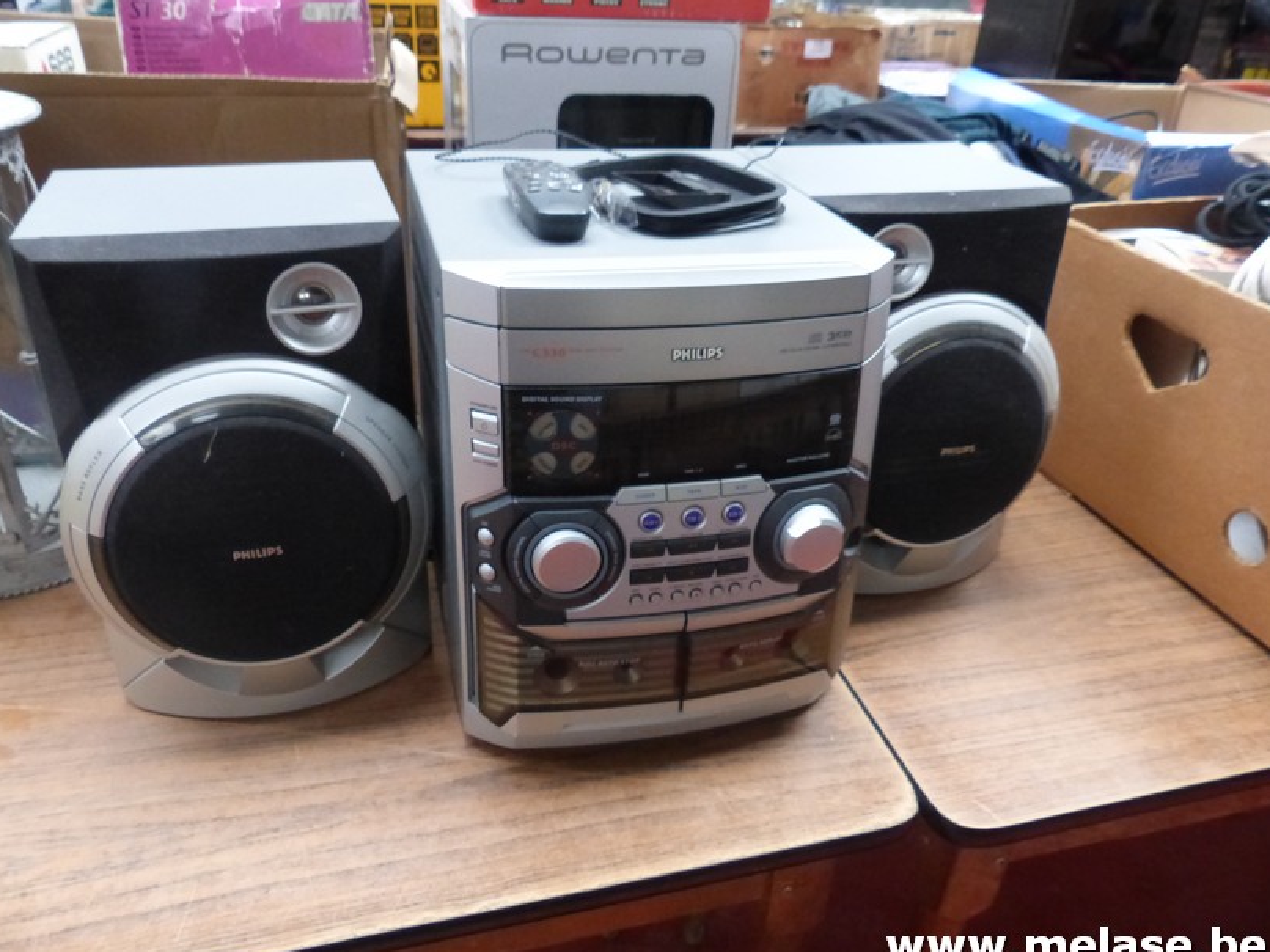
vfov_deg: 53.1
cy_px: 481
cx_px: 619
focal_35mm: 26
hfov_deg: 67.3
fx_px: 954
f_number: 2.8
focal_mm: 4.5
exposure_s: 1/40
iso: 800
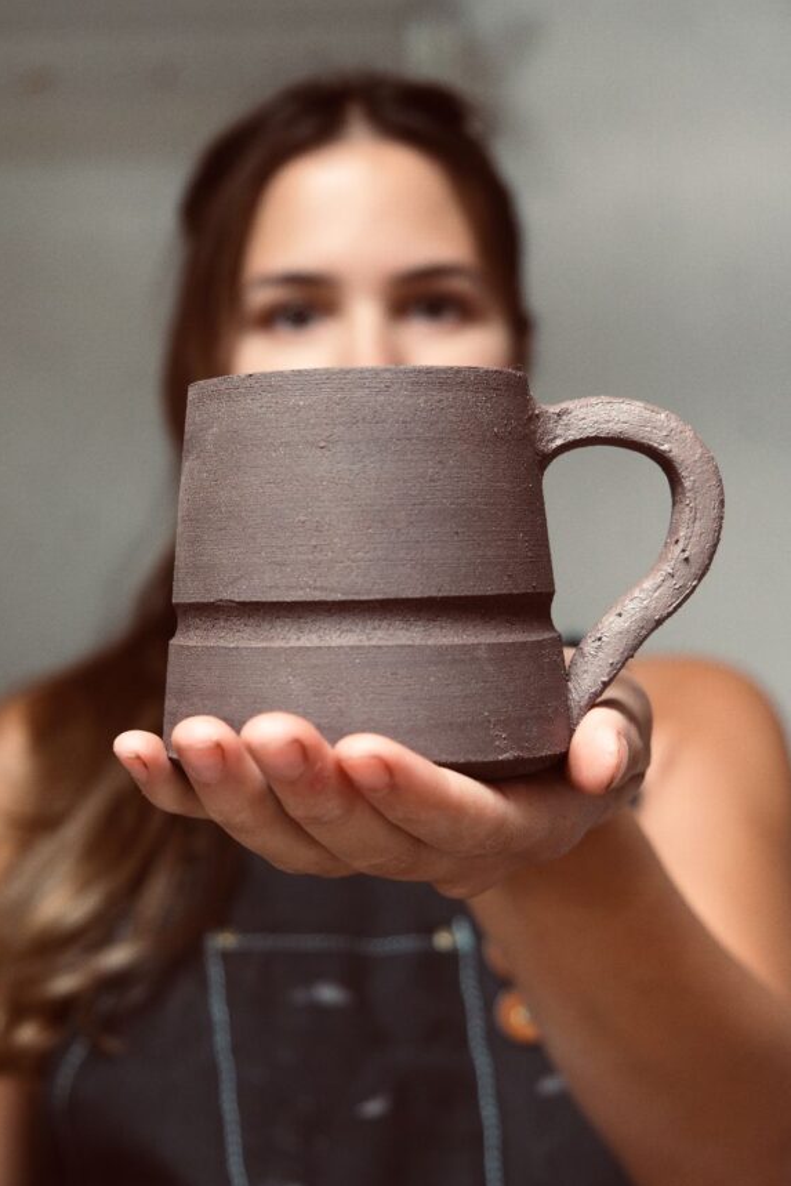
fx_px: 1845
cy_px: 661
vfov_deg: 35.6
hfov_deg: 24.2
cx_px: 335
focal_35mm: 56
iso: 1000
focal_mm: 31.5
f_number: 3.6
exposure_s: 1/100
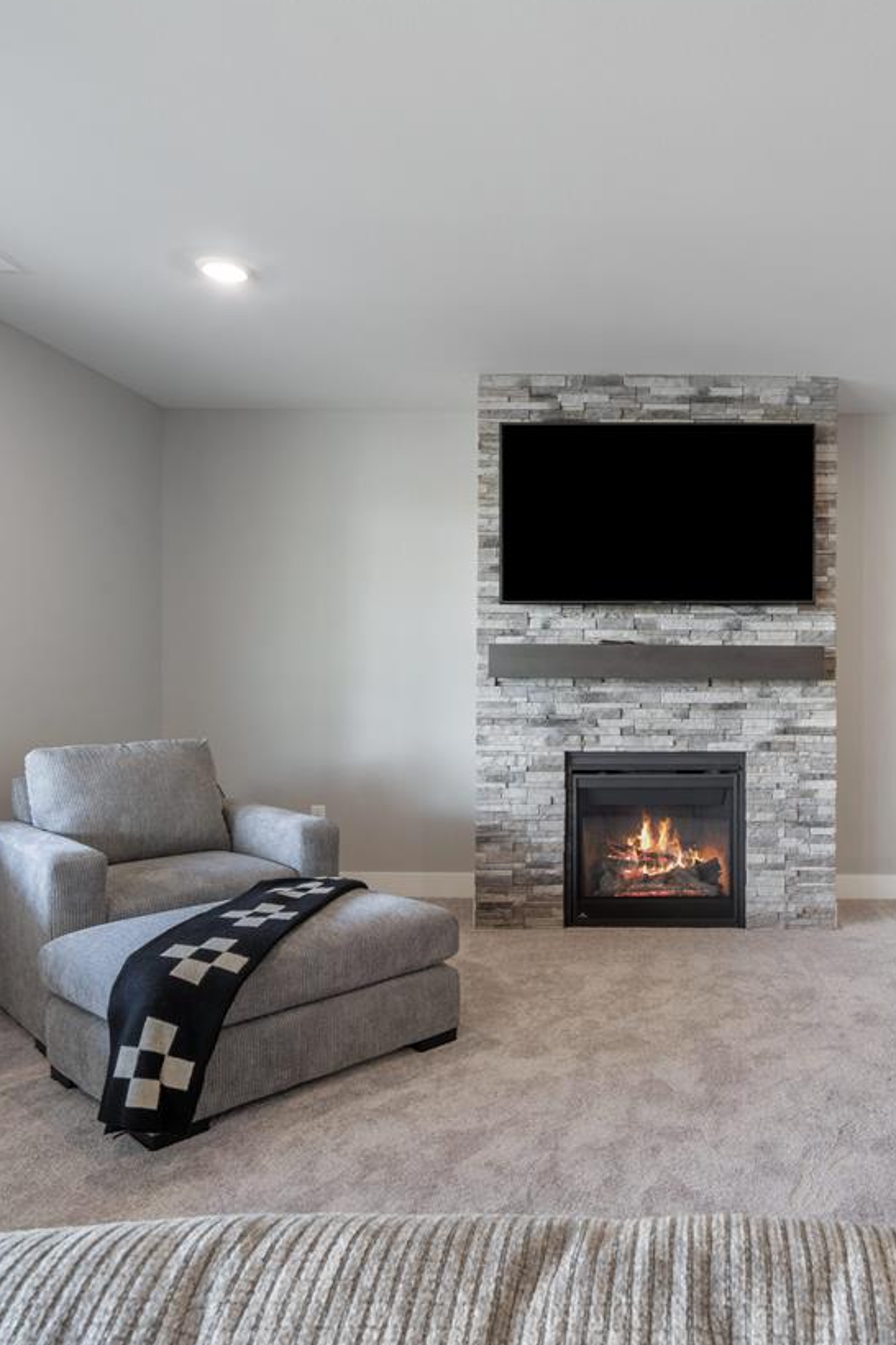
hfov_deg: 49.3
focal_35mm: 25
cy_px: 677
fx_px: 933
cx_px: 668
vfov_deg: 71.5
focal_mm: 16
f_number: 10
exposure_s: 1/8
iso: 400
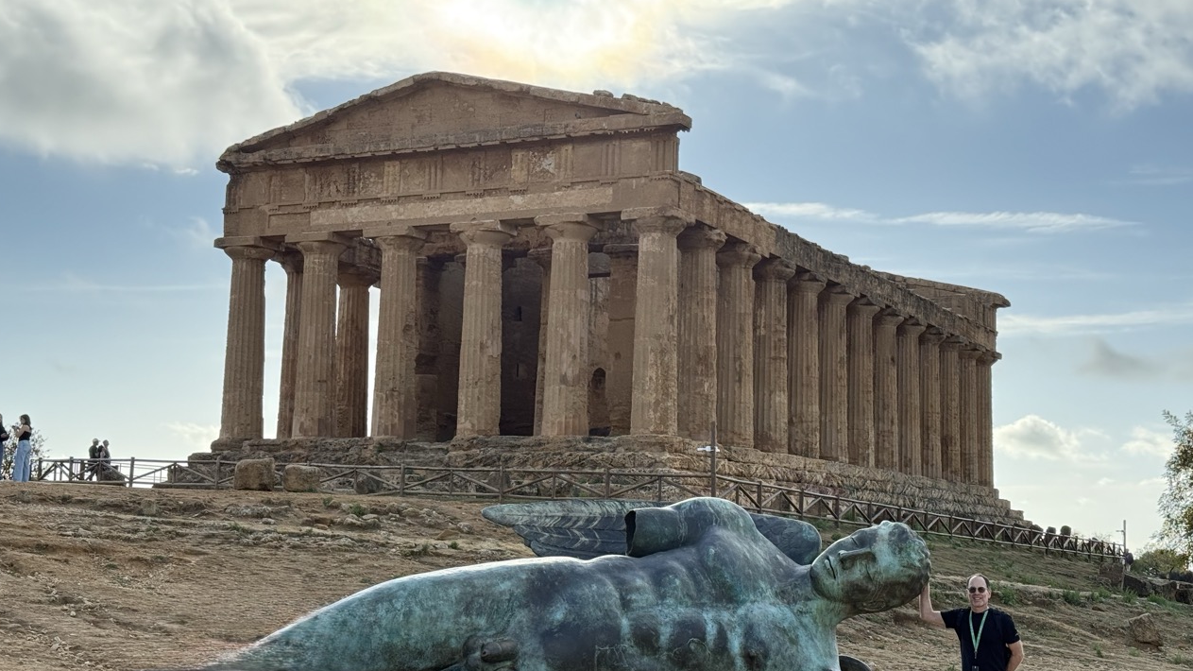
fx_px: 1676
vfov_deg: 22.6
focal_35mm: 53
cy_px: 404
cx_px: 590
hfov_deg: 39.2
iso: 80
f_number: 1.78
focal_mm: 6.76
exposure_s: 1/2208
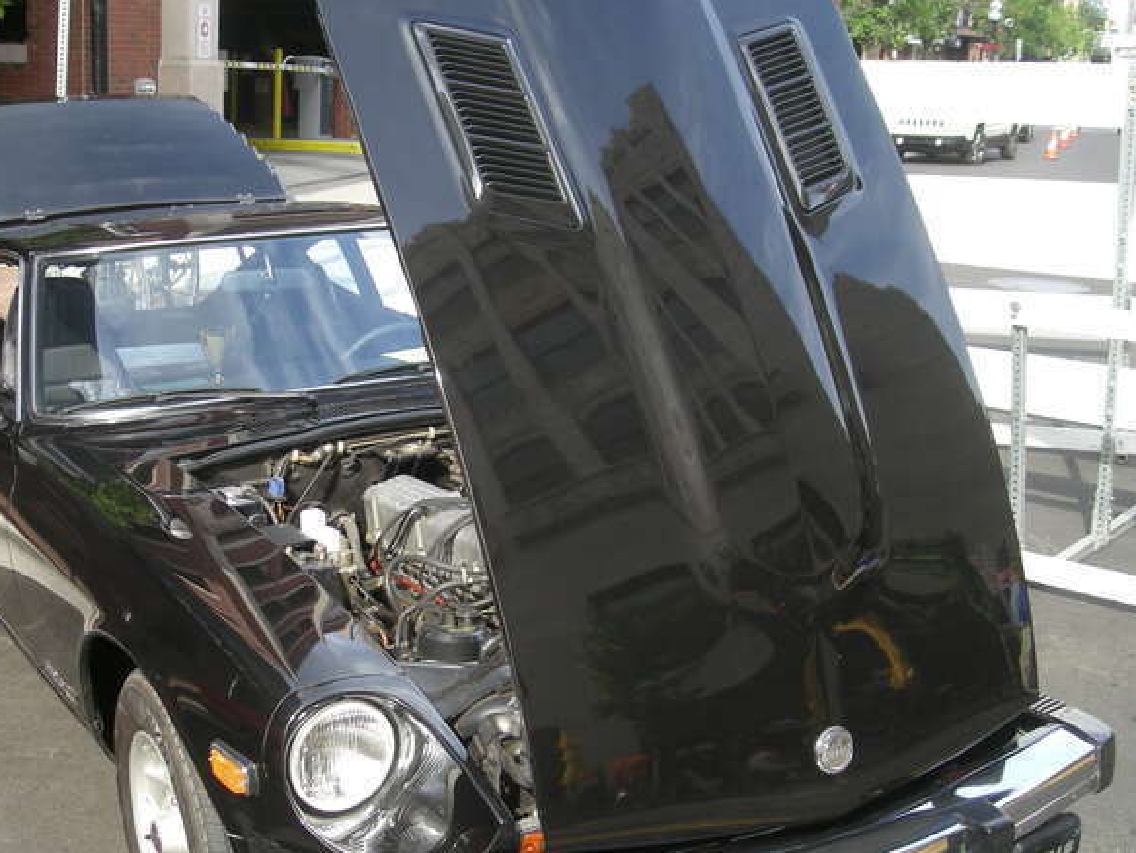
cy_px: 489
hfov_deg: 39.4
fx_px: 1576
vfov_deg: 30.3
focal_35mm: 48
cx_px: 442
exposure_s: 1/147
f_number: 2.8
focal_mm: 5.7
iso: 50
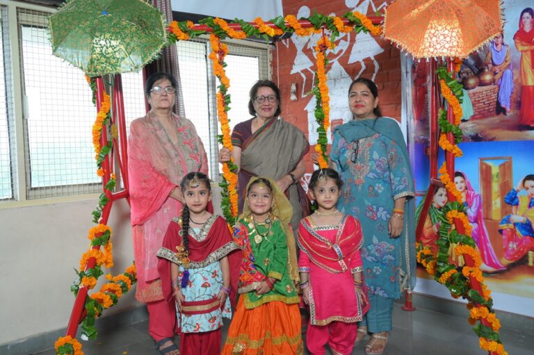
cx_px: 267
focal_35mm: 32
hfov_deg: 58.0
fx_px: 482
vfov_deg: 40.5
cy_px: 178
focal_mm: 32.5
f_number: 7.1
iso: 1600
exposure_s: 1/160
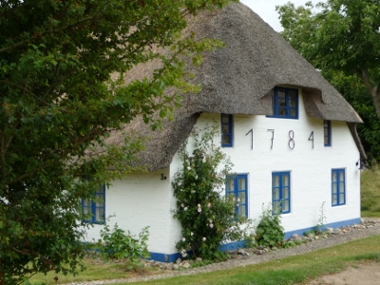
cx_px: 190
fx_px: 604
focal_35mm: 55
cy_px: 142
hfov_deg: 34.9
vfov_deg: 26.6
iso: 100
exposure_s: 1/320
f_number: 4.3
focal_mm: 9.3
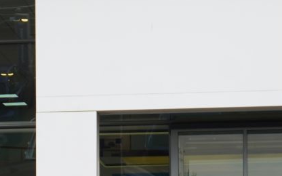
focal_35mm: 223
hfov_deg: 9.3
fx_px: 1714
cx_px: -47
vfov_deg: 5.8
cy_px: 312
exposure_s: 1/80
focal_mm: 38
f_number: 8
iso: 100
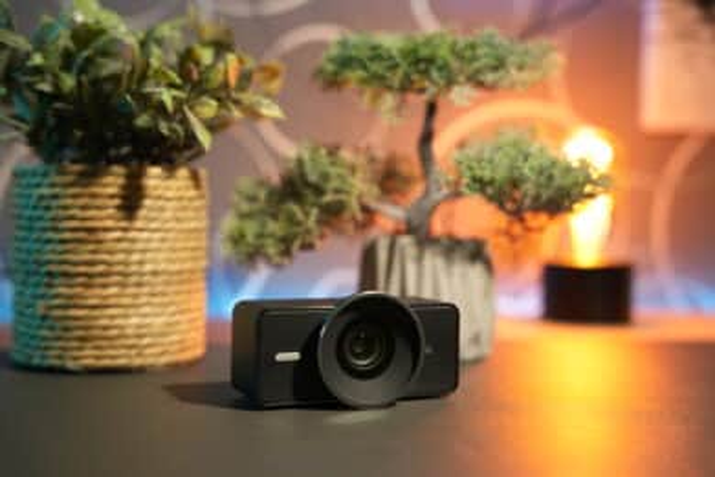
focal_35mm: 49
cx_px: 358
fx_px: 975
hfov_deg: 40.3
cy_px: 238
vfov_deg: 27.5
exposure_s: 1/50
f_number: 2.8
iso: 200
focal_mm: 49.1
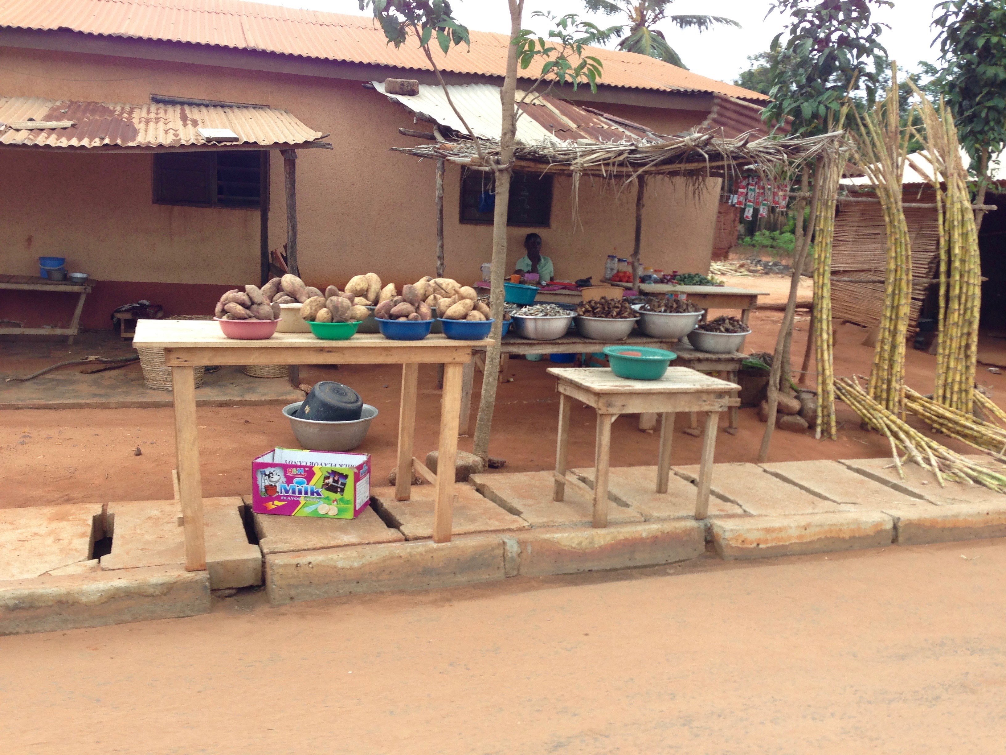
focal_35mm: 33
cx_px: 503
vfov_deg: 42.9
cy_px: 378
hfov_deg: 55.4
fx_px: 959
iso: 50
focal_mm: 4.12
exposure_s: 1/221
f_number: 2.4
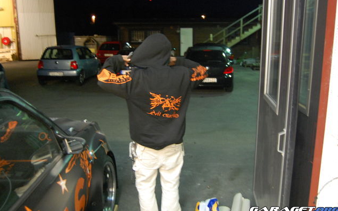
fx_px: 313
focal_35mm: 34
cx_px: 170
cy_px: 101
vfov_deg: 37.3
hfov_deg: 56.7
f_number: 3.8
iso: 1600
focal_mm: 22
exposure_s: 1/4
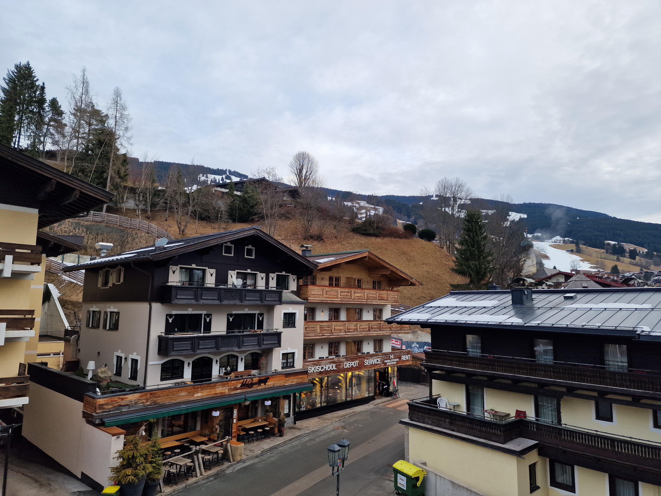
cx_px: 330
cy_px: 248
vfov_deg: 58.9
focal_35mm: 23
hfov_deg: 73.9
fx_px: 439
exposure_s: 1/180
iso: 50
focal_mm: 6.4
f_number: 1.8
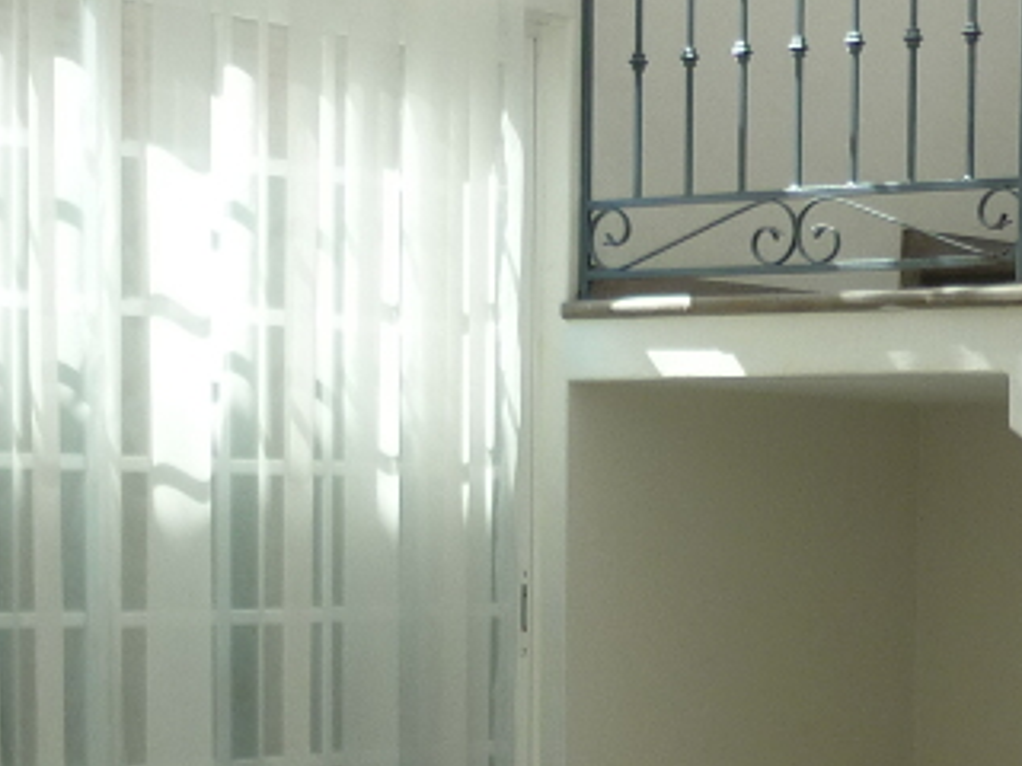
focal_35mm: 110
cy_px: 868
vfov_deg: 13.2
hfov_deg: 17.8
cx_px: 709
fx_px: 3248
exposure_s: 1/320
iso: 80
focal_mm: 5.5
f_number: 2.8
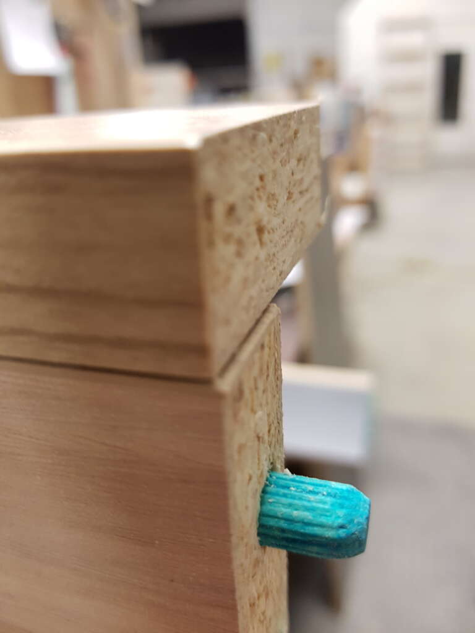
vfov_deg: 67.3
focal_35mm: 26
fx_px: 476
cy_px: 316
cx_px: 238
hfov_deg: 53.1
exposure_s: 1/40
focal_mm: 4.2
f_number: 1.7
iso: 160
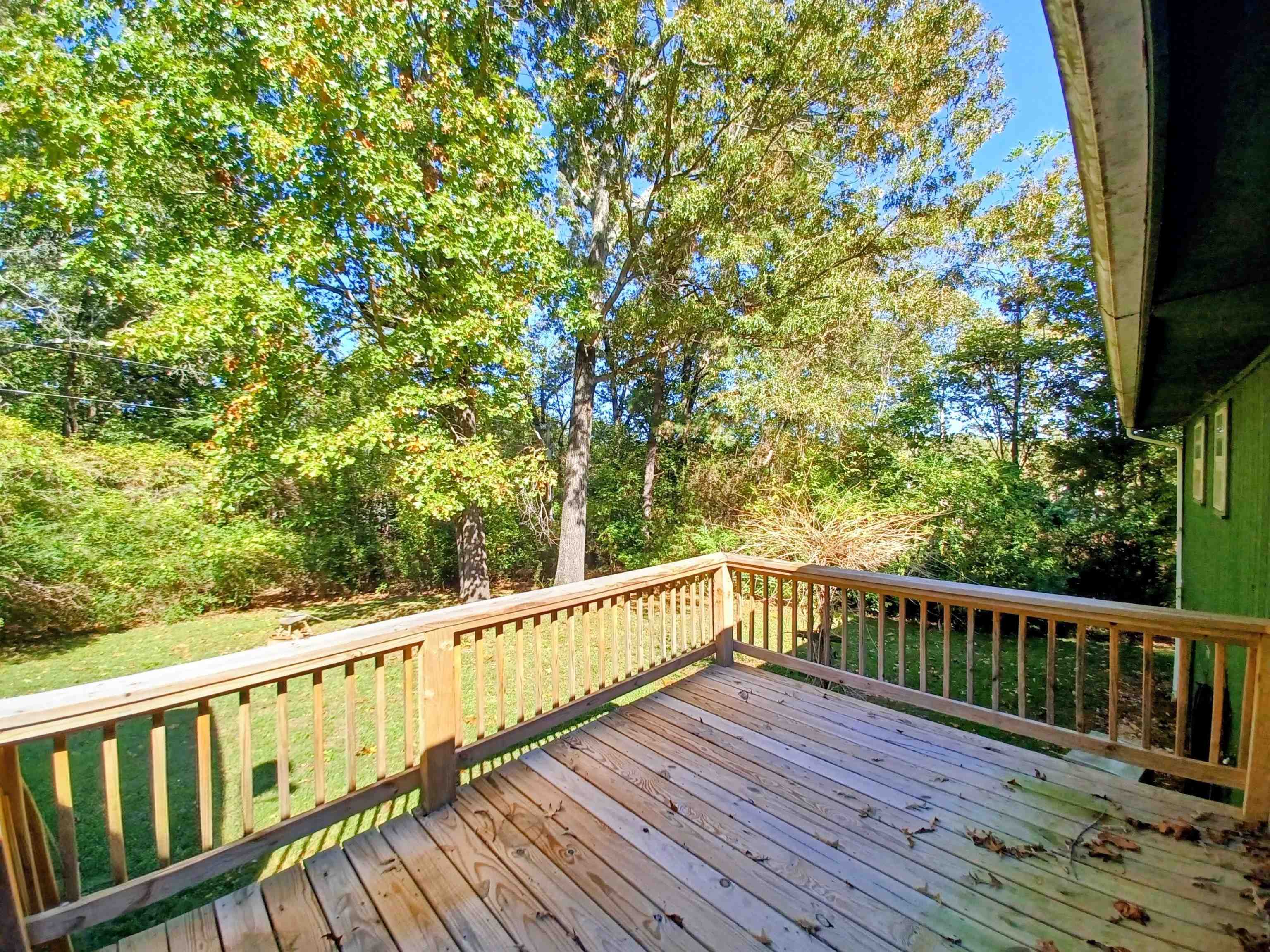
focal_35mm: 13
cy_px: 476
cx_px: 635
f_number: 2.2
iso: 40
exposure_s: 1/363
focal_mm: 1.42
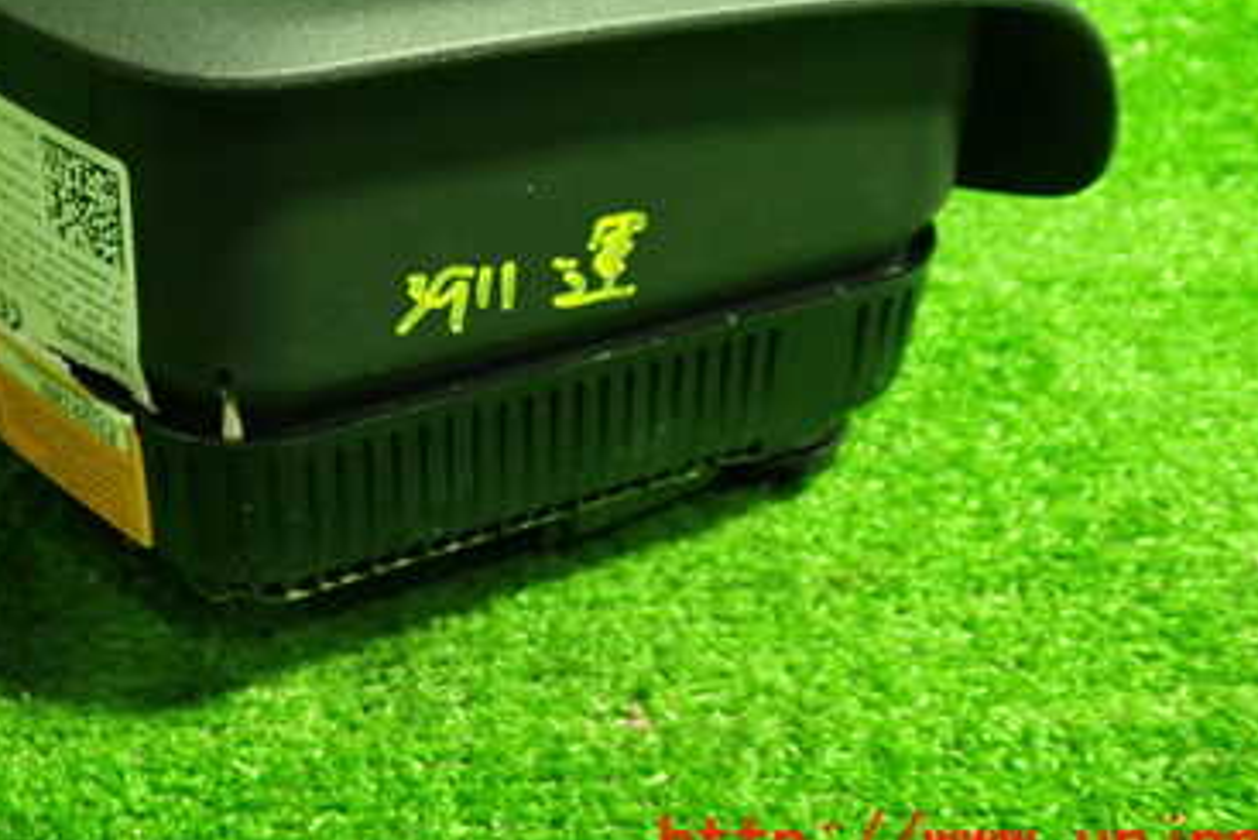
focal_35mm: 51
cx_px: 404
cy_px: 120
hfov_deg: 38.4
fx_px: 1783
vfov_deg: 25.8
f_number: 2.3
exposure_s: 1/30
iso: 640
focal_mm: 5.4
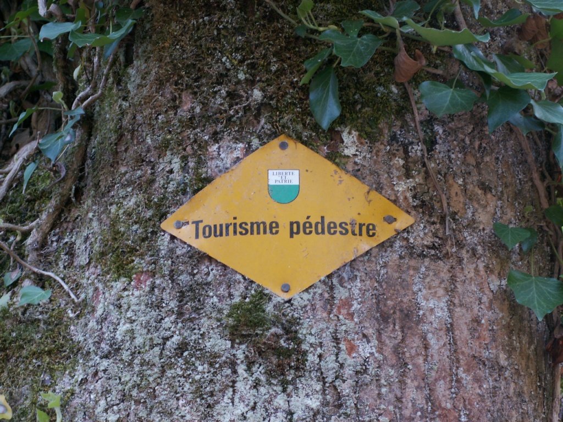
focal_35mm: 114
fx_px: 1854
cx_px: 282
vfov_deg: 13.0
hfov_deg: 17.3
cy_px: 211
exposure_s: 1/40
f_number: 4
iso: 50
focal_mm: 18.62
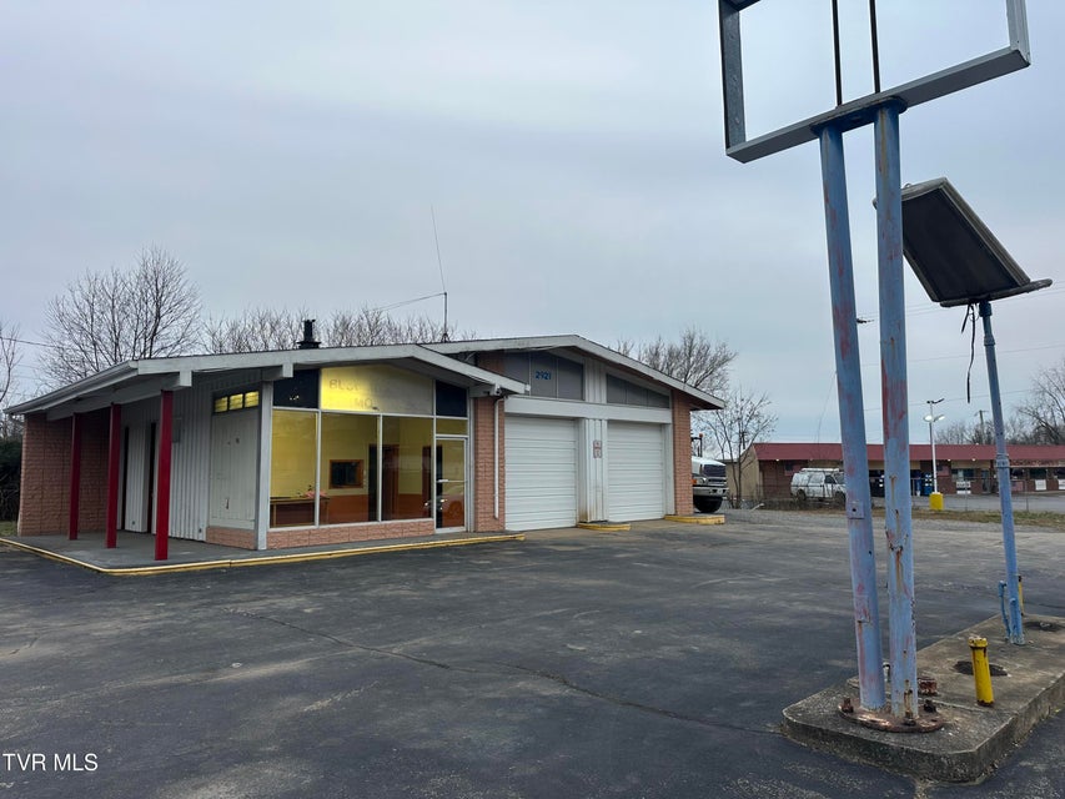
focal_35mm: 24
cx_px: 532
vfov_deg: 56.8
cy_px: 400
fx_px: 738
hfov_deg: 71.6
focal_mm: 6.86
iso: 64
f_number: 1.78
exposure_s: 1/121
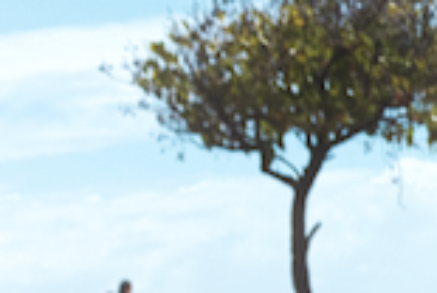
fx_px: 3527
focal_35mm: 290
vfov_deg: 4.7
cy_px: 401
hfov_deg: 6.8
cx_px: -558
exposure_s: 1/3200
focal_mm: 35
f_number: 6.4
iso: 640
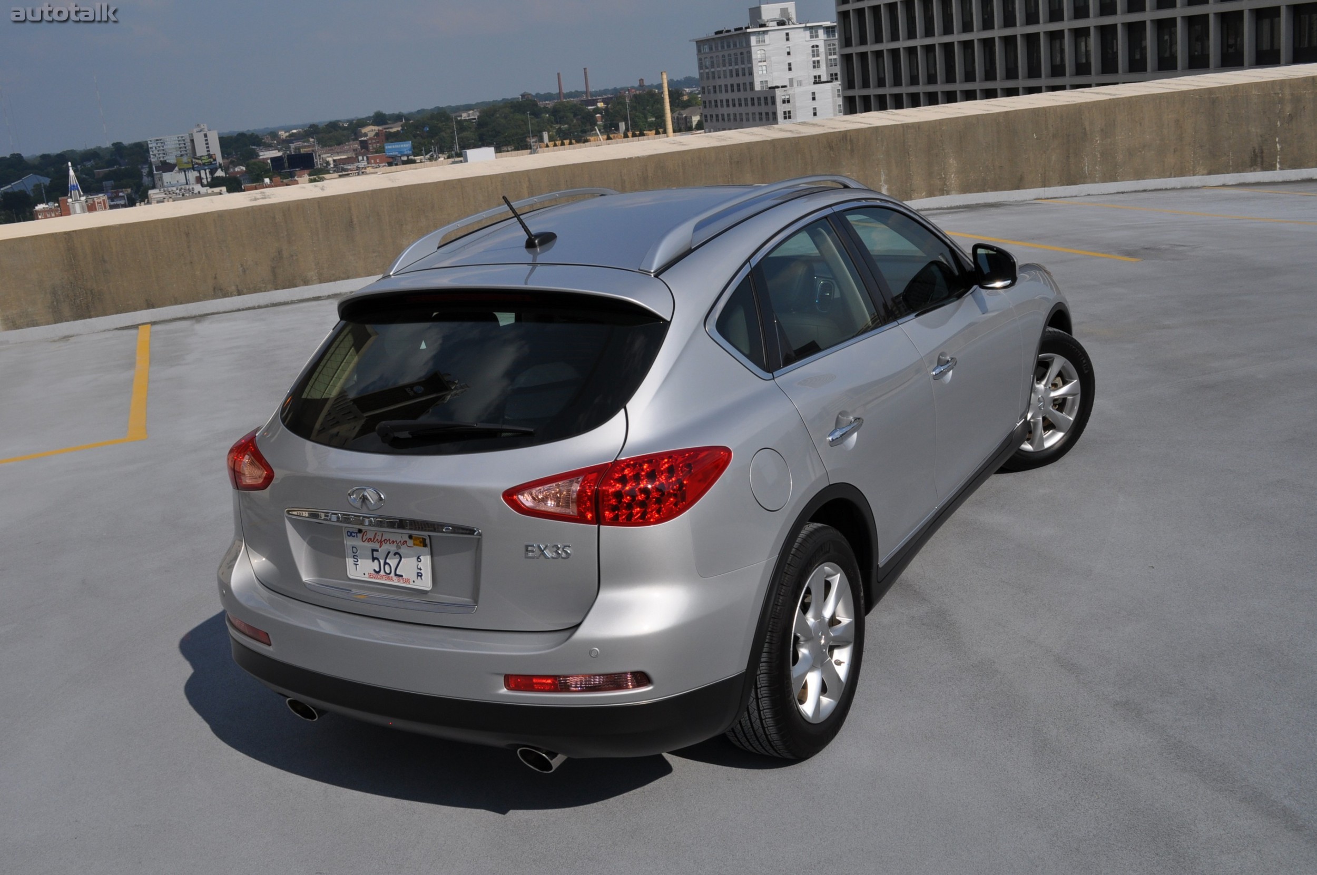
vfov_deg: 36.8
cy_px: 438
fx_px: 1316
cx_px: 658
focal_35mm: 36
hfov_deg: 53.2
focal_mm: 24
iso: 200
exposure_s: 1/500
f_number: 11
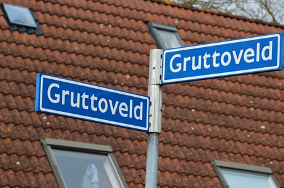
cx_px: 175
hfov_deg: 11.4
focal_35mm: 180
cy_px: 73
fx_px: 1418
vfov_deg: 7.6
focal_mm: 90
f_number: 7.1
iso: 400
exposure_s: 1/800
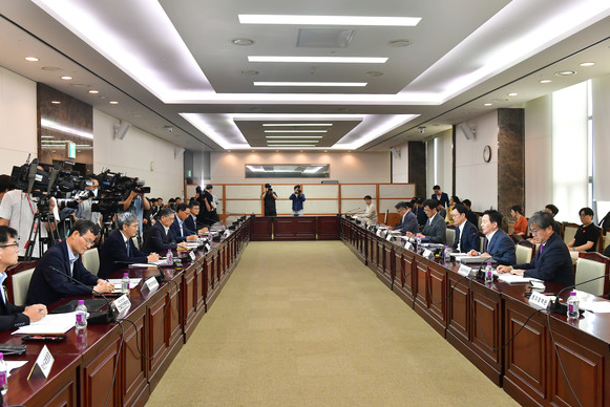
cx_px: 303
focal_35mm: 32
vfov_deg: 41.2
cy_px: 200
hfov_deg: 58.7
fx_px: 542
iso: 2000
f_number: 4.5
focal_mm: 31
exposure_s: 1/250
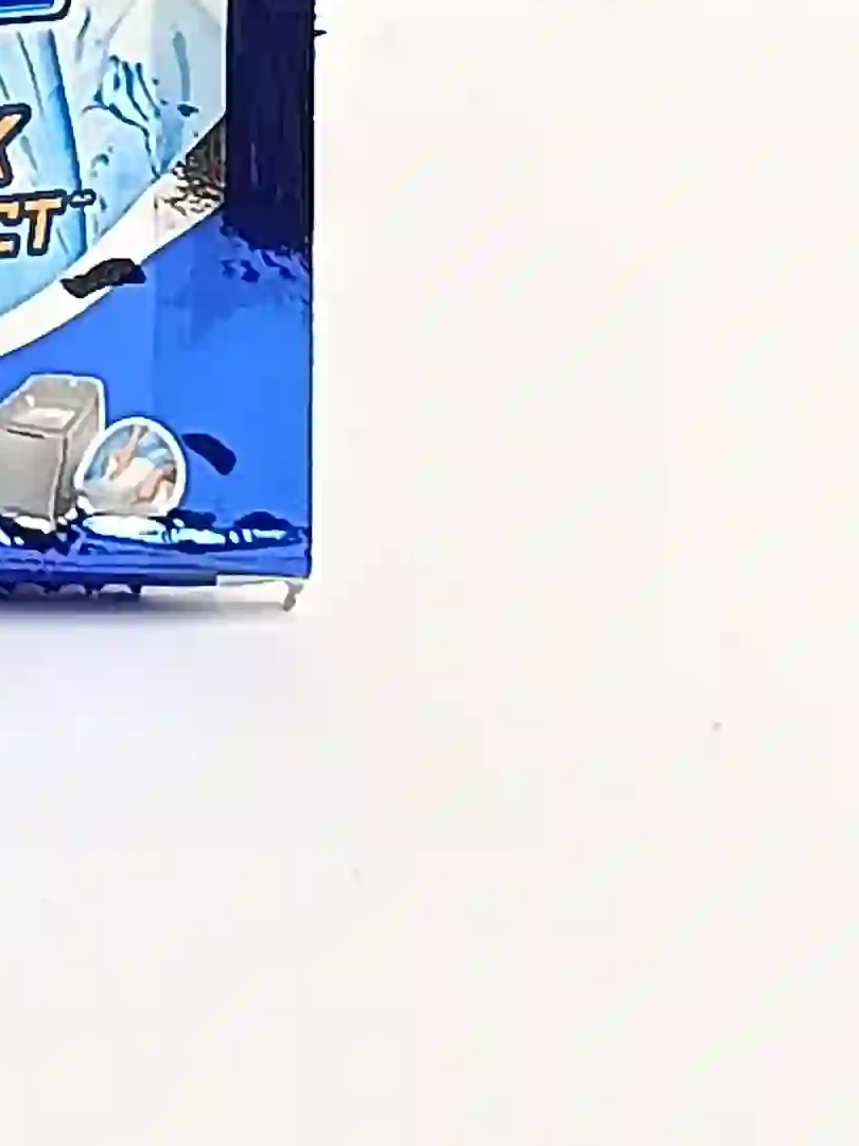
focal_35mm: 174
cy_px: -710
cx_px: -387
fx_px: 5757
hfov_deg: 8.4
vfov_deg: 10.8
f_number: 1.7
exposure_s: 1/100
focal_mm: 5.24
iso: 163
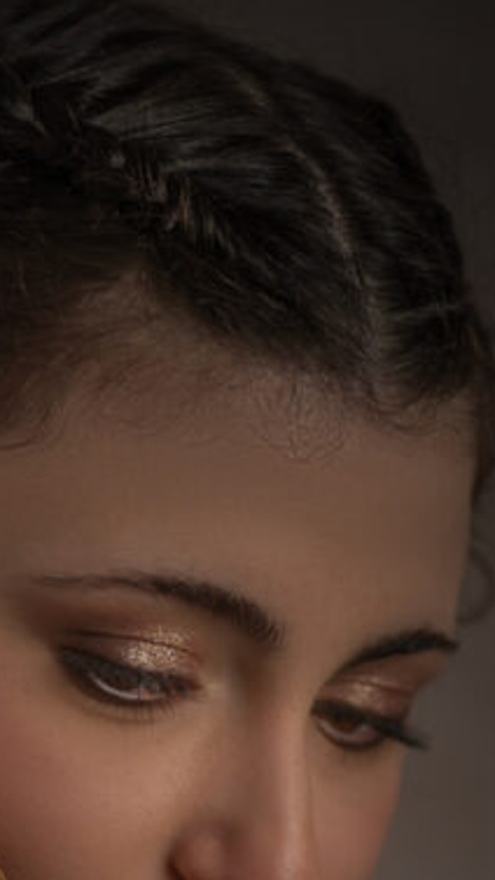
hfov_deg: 5.0
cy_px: 1167
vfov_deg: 8.8
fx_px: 5648
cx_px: -55
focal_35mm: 242
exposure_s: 1/200
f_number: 1.8
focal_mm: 85
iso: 100
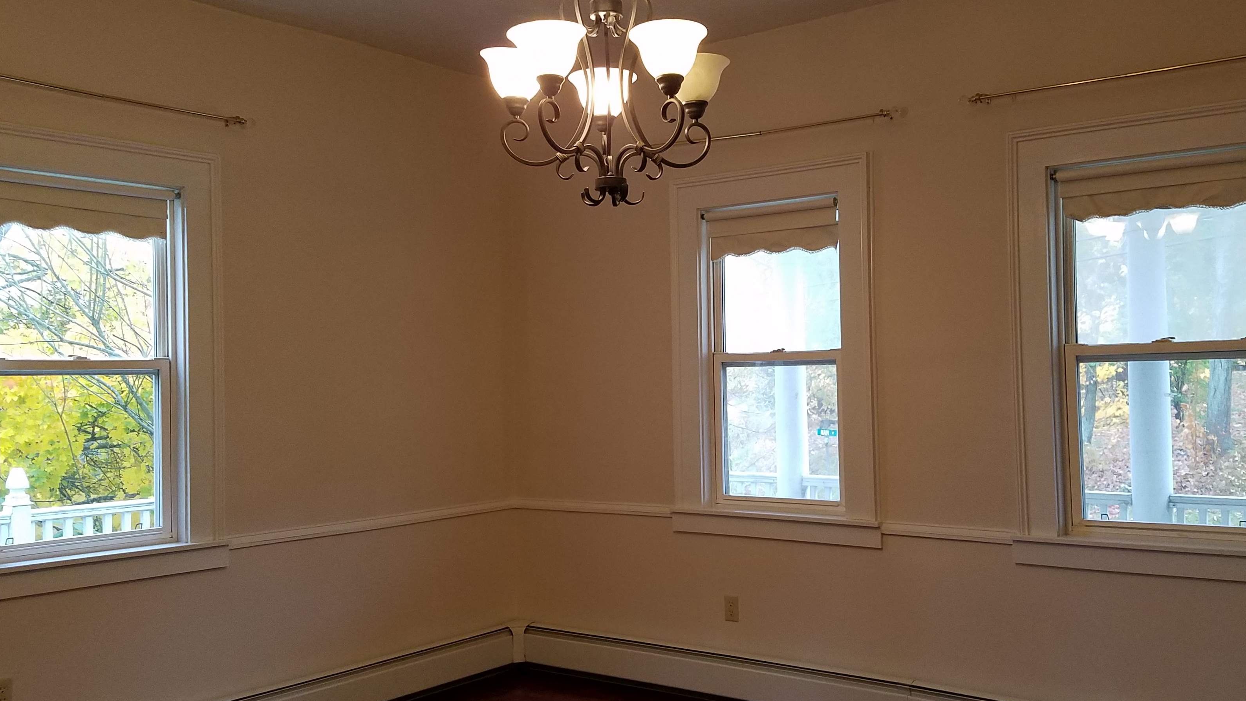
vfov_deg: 32.8
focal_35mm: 36
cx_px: 665
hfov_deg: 55.2
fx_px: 1189
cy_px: 310
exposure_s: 1/60
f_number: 1.7
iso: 160
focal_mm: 4.2
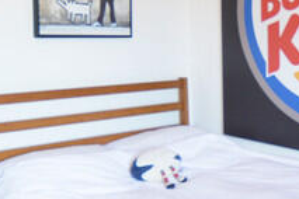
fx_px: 598
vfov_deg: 18.8
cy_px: 151
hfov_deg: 27.4
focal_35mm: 72
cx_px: 251
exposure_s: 1/50
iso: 200
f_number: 3.5
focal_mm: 10
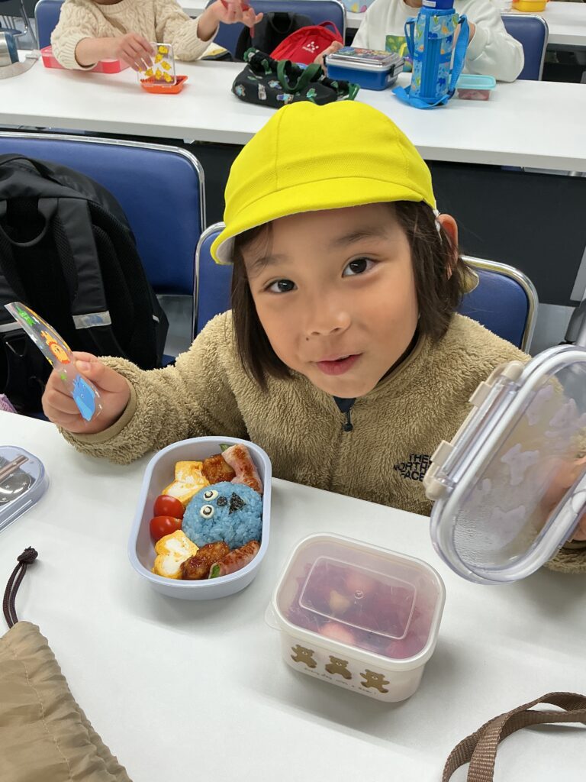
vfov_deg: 61.7
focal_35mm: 29
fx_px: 655
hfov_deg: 48.2
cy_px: 391
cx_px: 293
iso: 80
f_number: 1.8
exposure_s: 1/60
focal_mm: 3
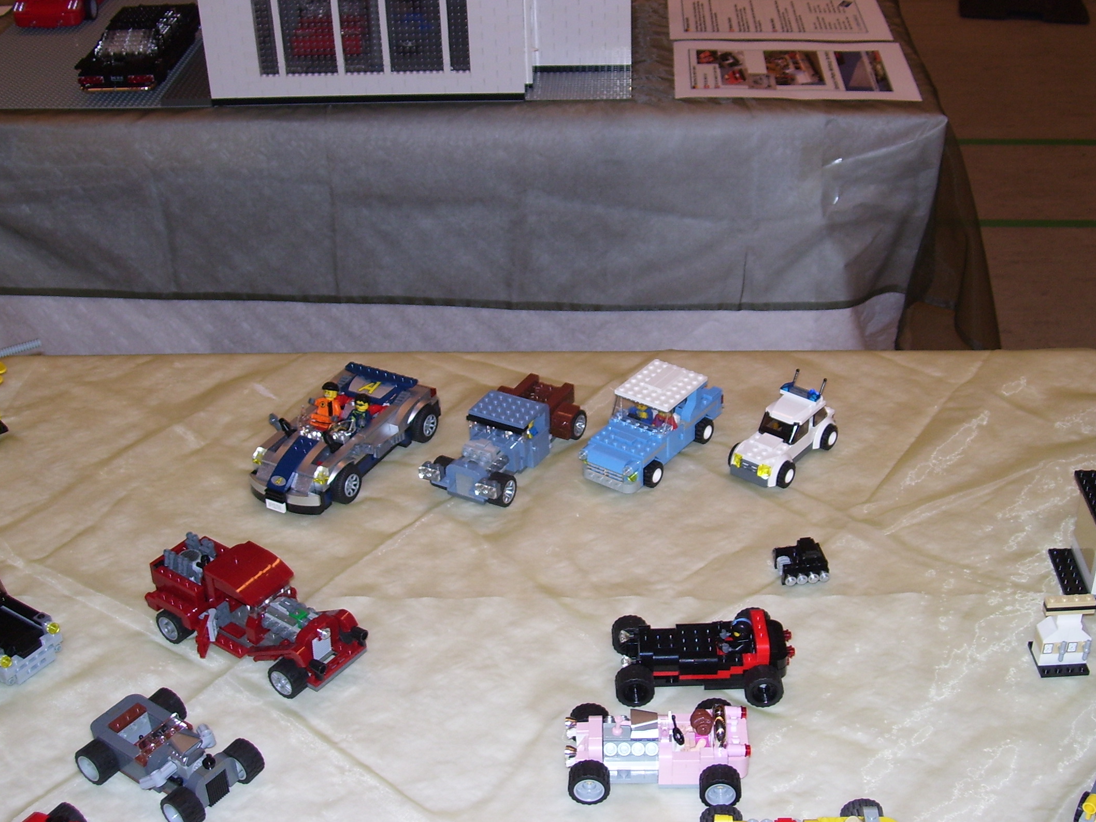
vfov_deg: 29.7
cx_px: 549
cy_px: 412
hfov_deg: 38.9
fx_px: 1551
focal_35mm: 49
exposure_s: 1/60
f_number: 3
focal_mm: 7.6
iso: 80
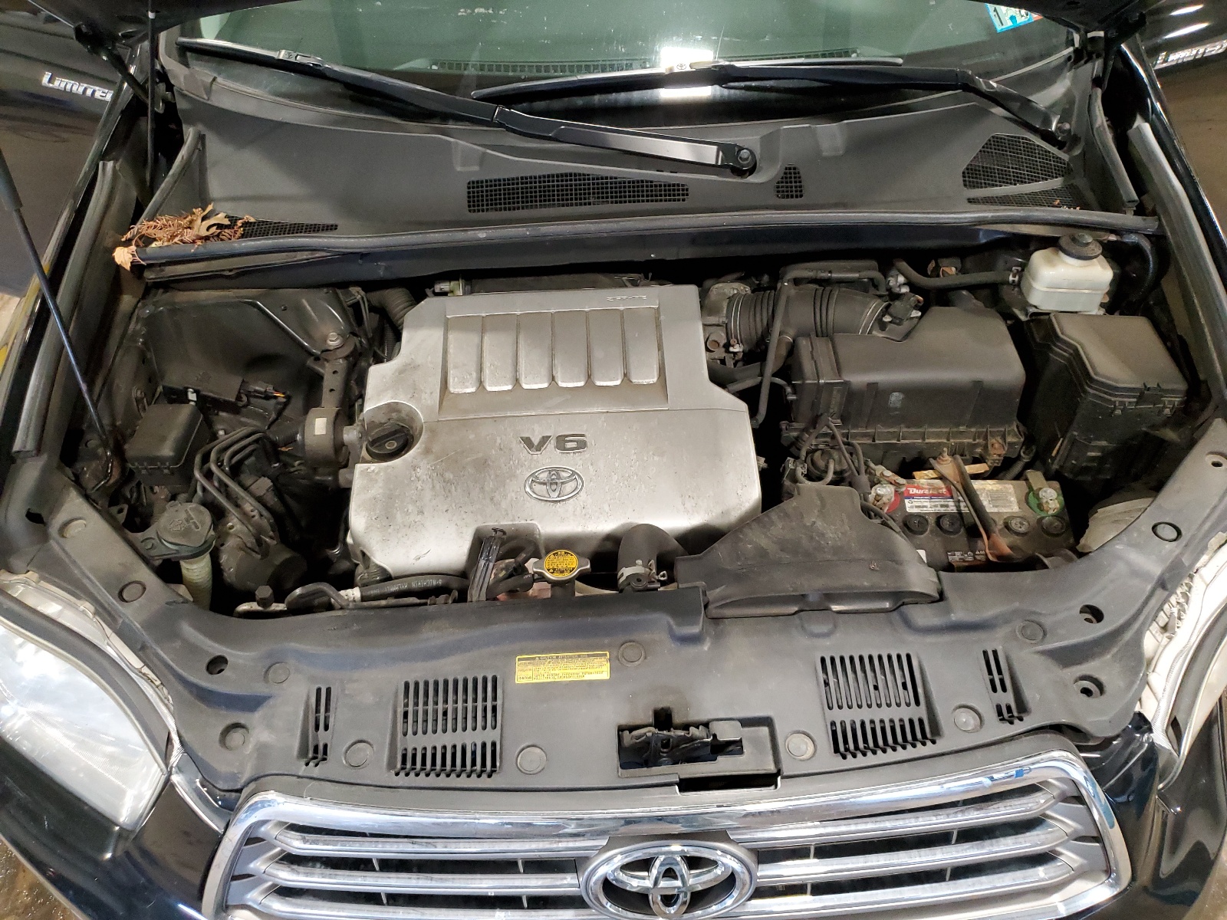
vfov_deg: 53.1
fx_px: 922
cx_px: 614
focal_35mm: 26
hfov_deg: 67.3
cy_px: 460
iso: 373
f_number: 1.5
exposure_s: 1/60.2
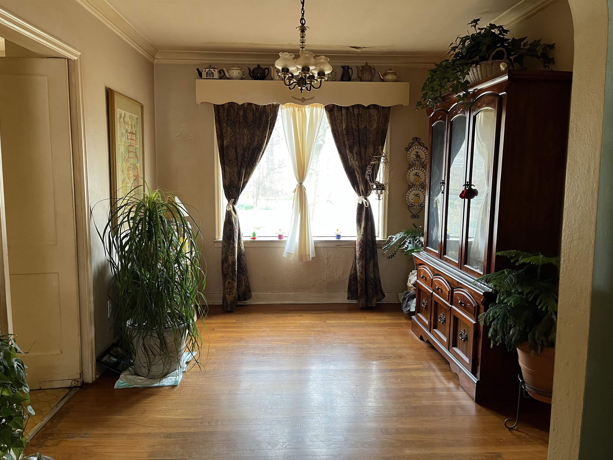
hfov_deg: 67.3
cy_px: 230
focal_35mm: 26
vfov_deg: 53.1
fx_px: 460
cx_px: 306
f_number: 1.6
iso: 160
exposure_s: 1/60
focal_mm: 5.1
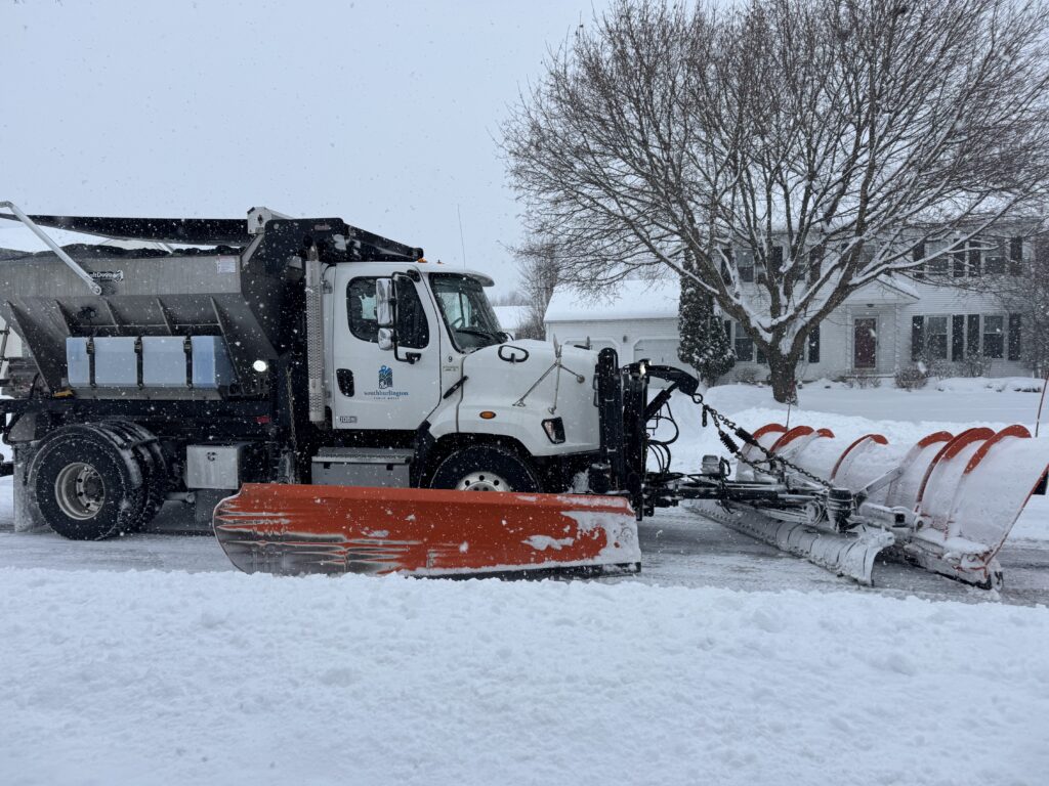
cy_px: 393
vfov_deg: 56.8
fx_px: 727
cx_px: 524
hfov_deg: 71.6
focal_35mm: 24
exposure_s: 1/888
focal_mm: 6.76
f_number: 1.78
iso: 80
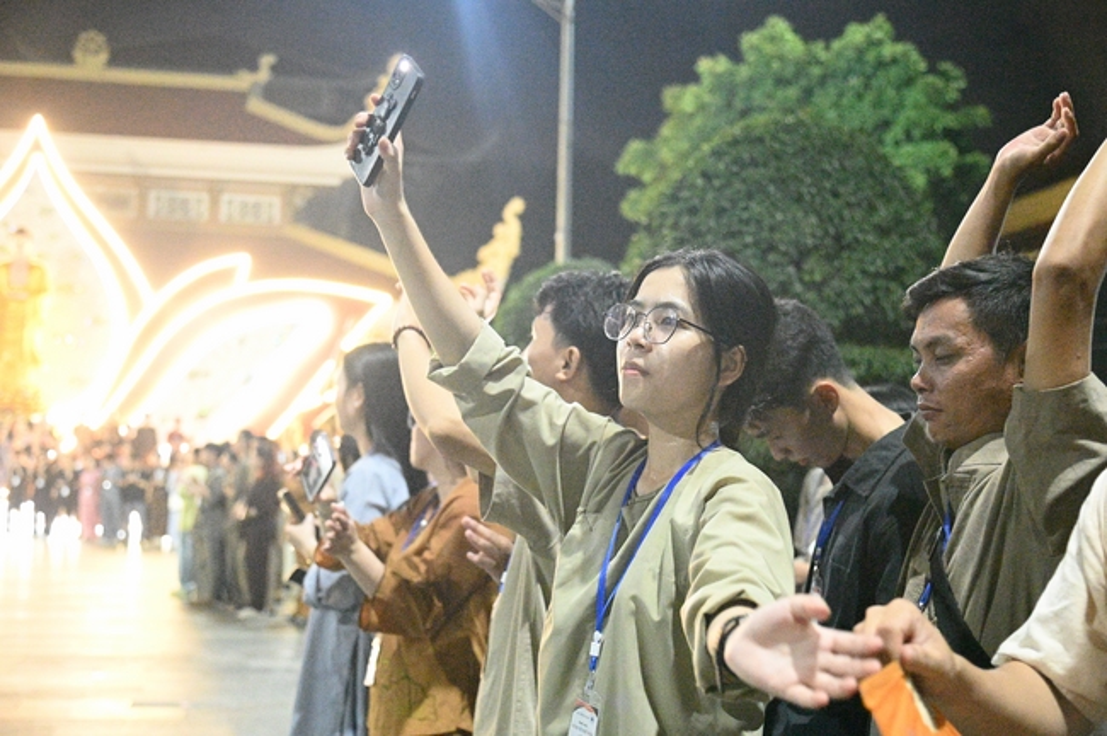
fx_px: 1474
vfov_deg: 28.0
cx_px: 554
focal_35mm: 48
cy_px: 368
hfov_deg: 41.2
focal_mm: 48
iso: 51200
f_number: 4
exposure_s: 1/320
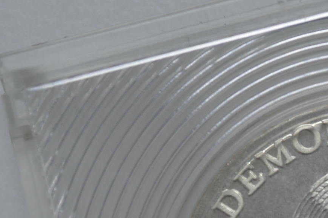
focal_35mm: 233
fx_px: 2122
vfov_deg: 5.8
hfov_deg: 8.8
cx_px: 356
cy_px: 272
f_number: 8
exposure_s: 1/60
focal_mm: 55
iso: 400
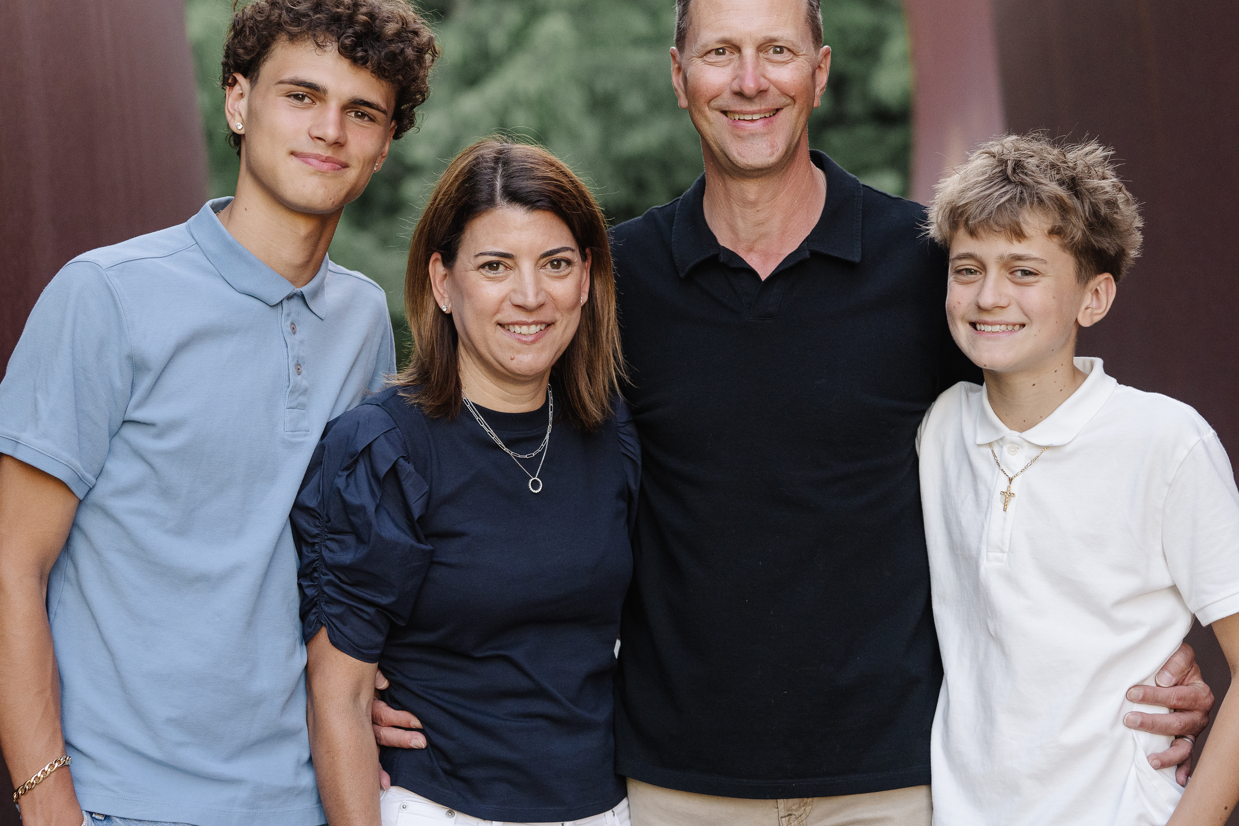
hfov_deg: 25.6
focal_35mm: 79
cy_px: 489
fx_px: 2719
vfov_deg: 17.3
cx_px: 718
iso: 800
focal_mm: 50
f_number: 2.2
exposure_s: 1/1250
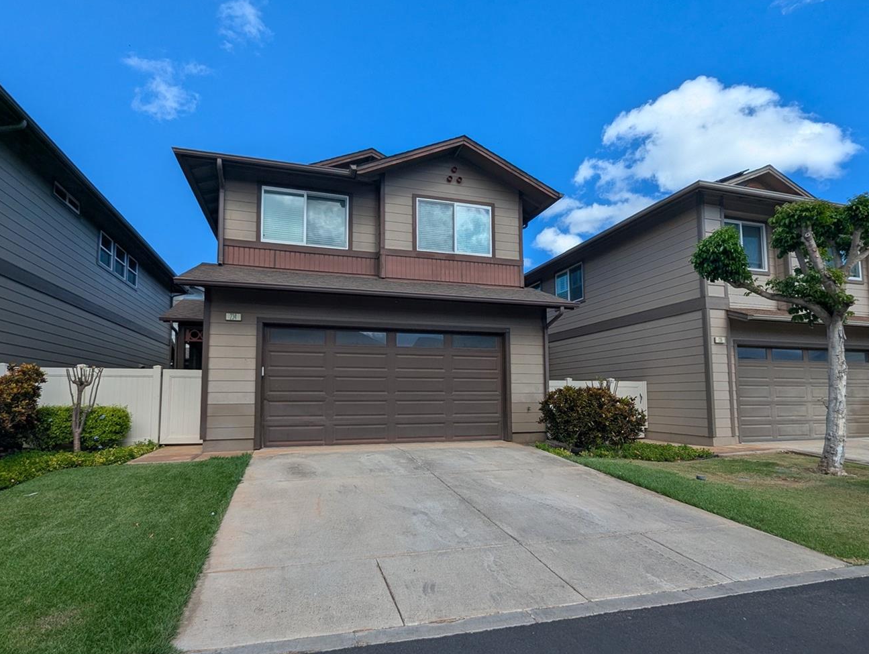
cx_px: 415
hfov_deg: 94.4
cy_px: 364
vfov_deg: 78.0
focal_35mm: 16
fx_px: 402
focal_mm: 1.95
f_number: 2.2
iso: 44
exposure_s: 1/1114
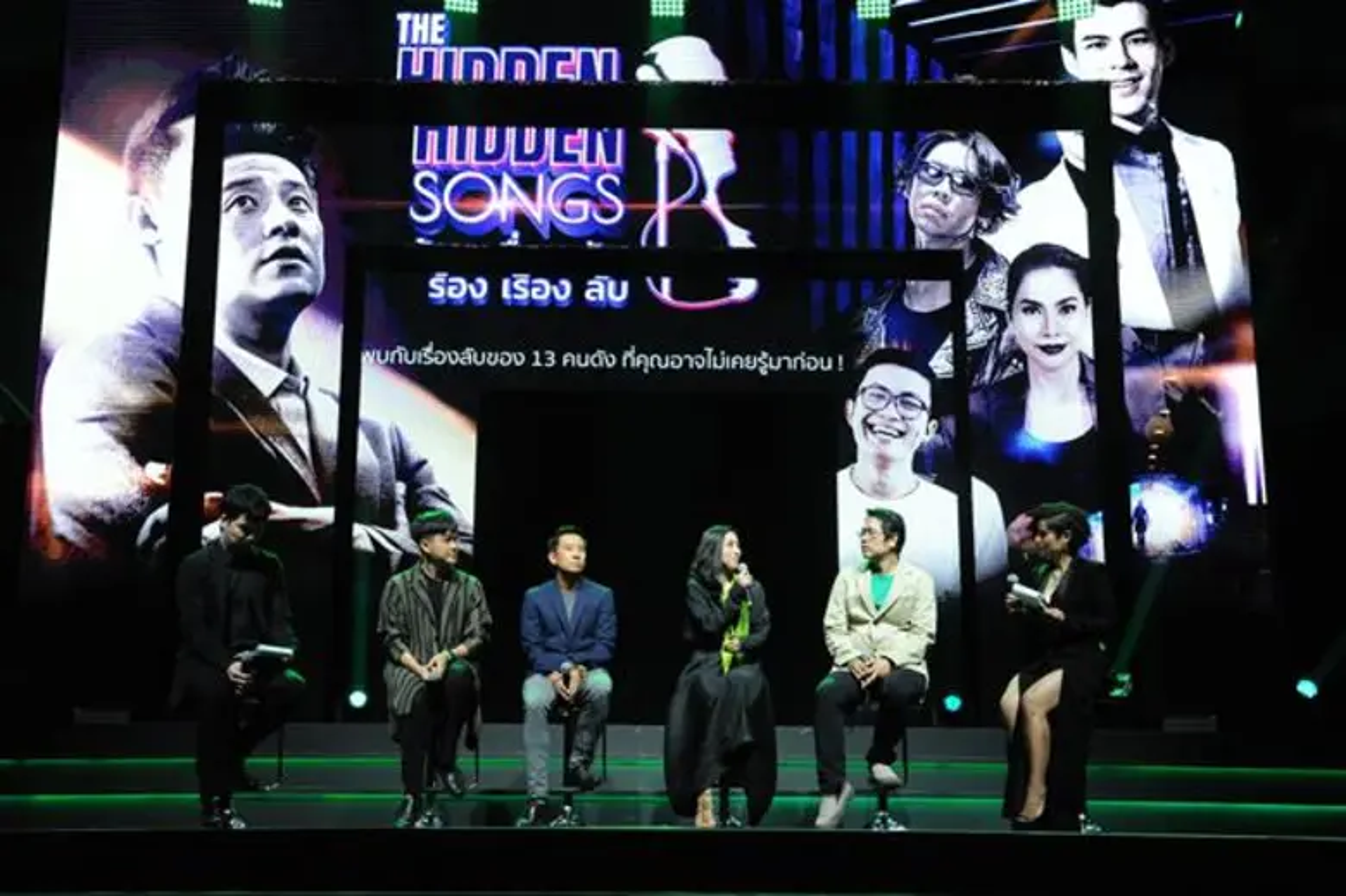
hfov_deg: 44.5
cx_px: 673
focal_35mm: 44
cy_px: 448
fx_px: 1644
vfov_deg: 30.5
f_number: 4
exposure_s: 1/250
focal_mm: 44
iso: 2000
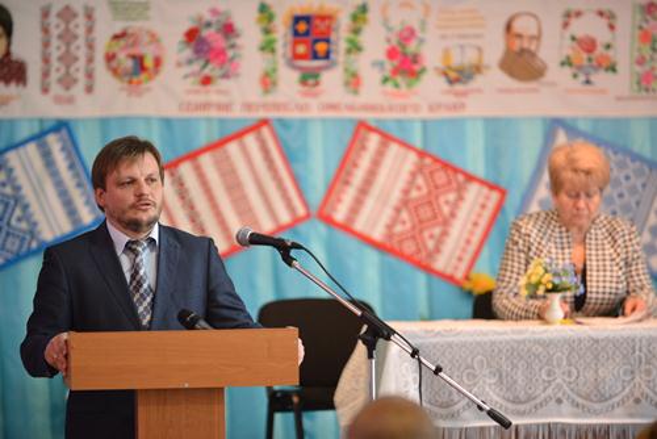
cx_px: 328
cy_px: 220
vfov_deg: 7.2
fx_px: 3469
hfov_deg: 10.8
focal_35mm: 190
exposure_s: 1/125
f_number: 2.8
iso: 2500
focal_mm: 190
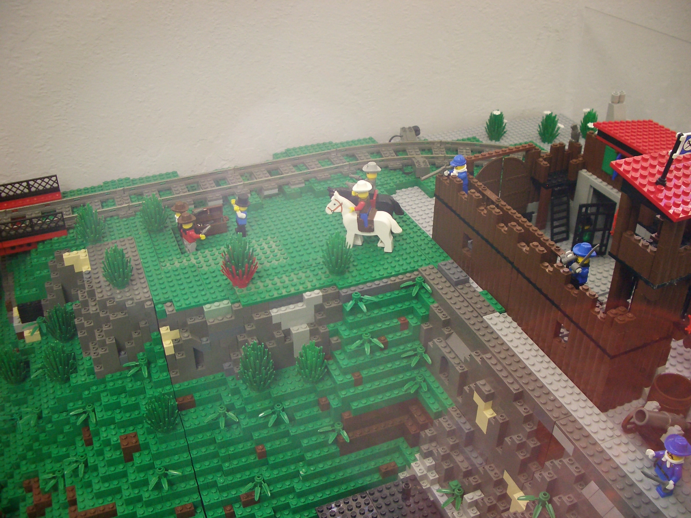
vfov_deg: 40.7
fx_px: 699
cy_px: 259
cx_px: 346
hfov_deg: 52.6
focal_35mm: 35
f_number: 2.6
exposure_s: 1/30
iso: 200
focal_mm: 5.8
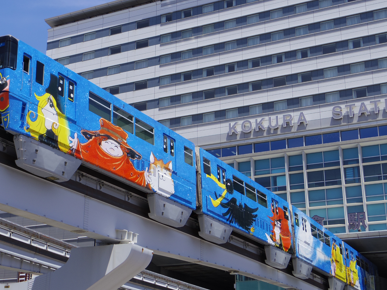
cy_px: 107
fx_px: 693
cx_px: 163
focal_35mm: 62
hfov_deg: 31.1
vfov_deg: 23.6
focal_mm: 9.8
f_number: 4.5
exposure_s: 1/500
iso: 100
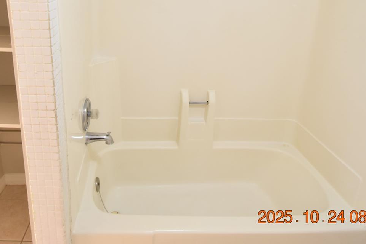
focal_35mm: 25
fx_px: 254
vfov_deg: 48.0
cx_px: 146
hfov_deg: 70.7
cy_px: 44
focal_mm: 10
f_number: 3.5
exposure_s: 1/15
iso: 800
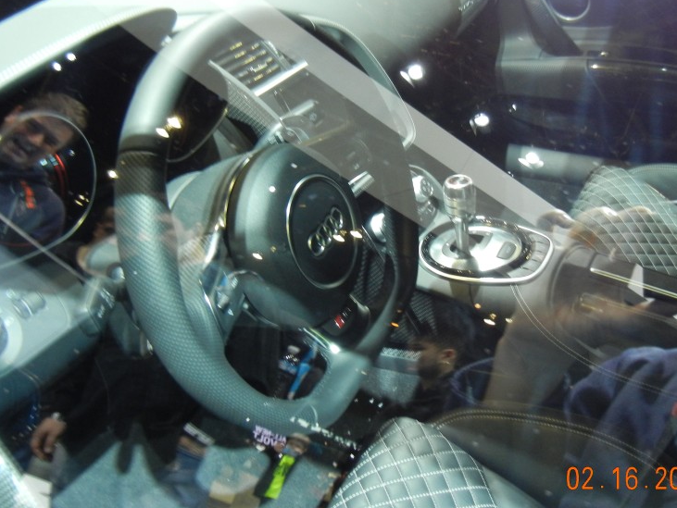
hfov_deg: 44.7
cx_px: 383
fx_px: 822
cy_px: 197
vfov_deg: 34.2
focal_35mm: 42
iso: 400
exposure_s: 1/30
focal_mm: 5.4
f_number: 3.5
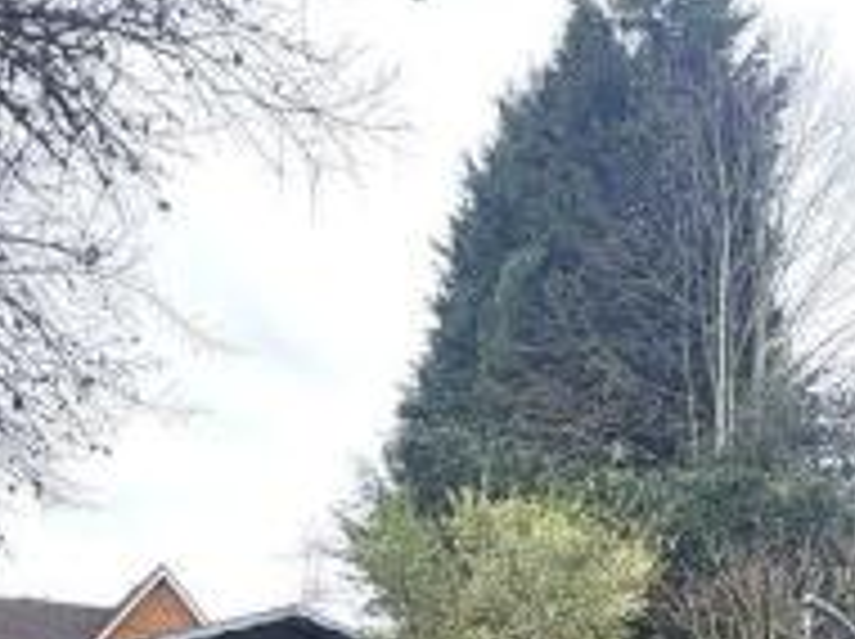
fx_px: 1061
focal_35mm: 43
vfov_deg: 26.7
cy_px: 889
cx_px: 493
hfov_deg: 43.8
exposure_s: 1/126
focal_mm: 2.22
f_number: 2.2
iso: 64
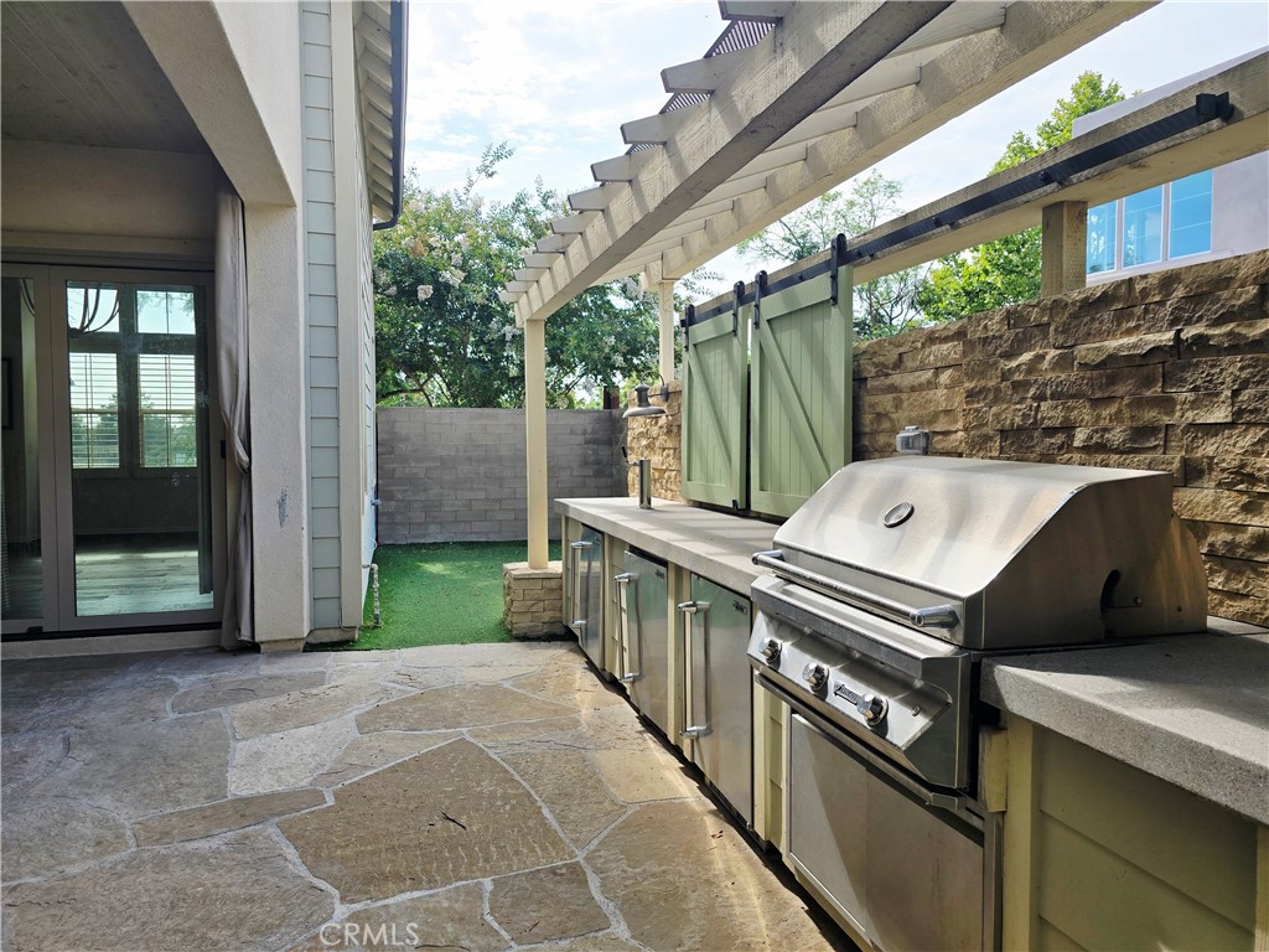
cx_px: 634
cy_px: 476
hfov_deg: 73.9
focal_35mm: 23
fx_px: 843
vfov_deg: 58.9
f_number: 1.7
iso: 12
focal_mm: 6.3
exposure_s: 1/625
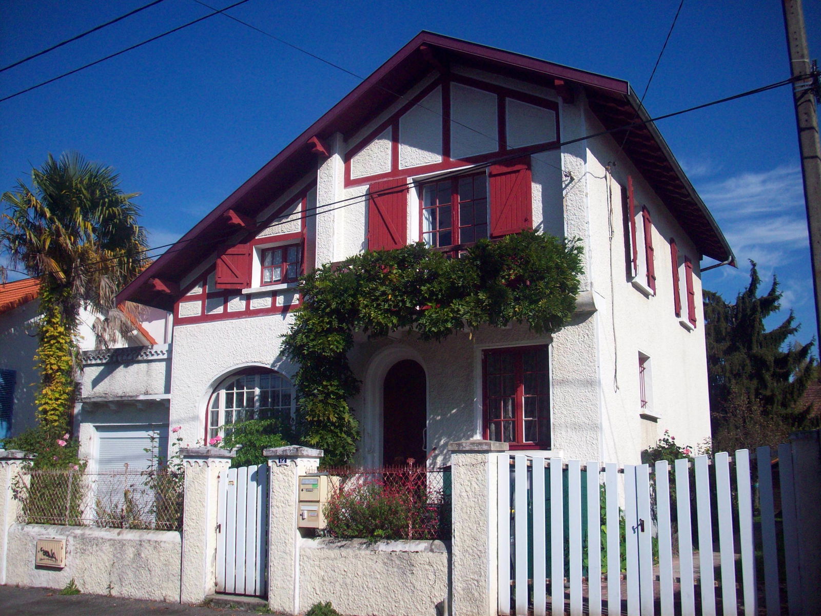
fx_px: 878
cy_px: 308
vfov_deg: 38.7
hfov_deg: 50.1
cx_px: 410
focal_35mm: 37
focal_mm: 6.2
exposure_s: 1/587
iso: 80
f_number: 5.6
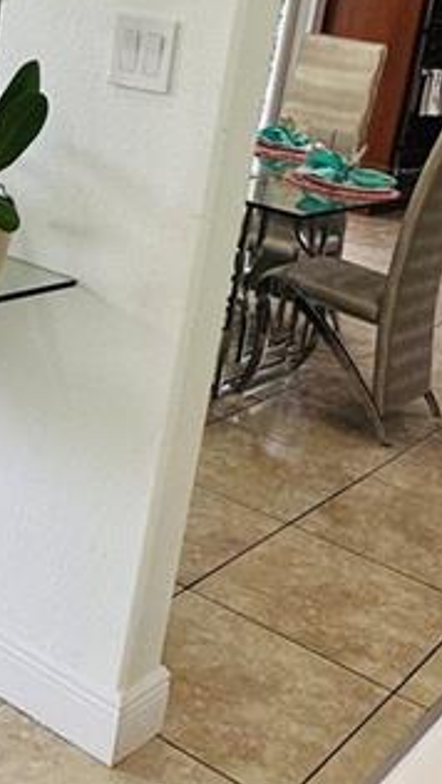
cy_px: 228
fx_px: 1207
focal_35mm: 58
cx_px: 72
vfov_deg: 35.5
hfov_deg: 20.5
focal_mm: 2.22
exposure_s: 1/120
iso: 125
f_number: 2.2
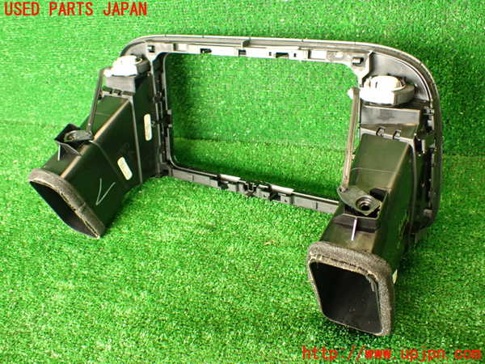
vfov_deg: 44.2
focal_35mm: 32
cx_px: 242
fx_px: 448
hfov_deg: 56.8
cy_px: 182
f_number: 2.4
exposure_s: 1/30
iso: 250
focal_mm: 5.79
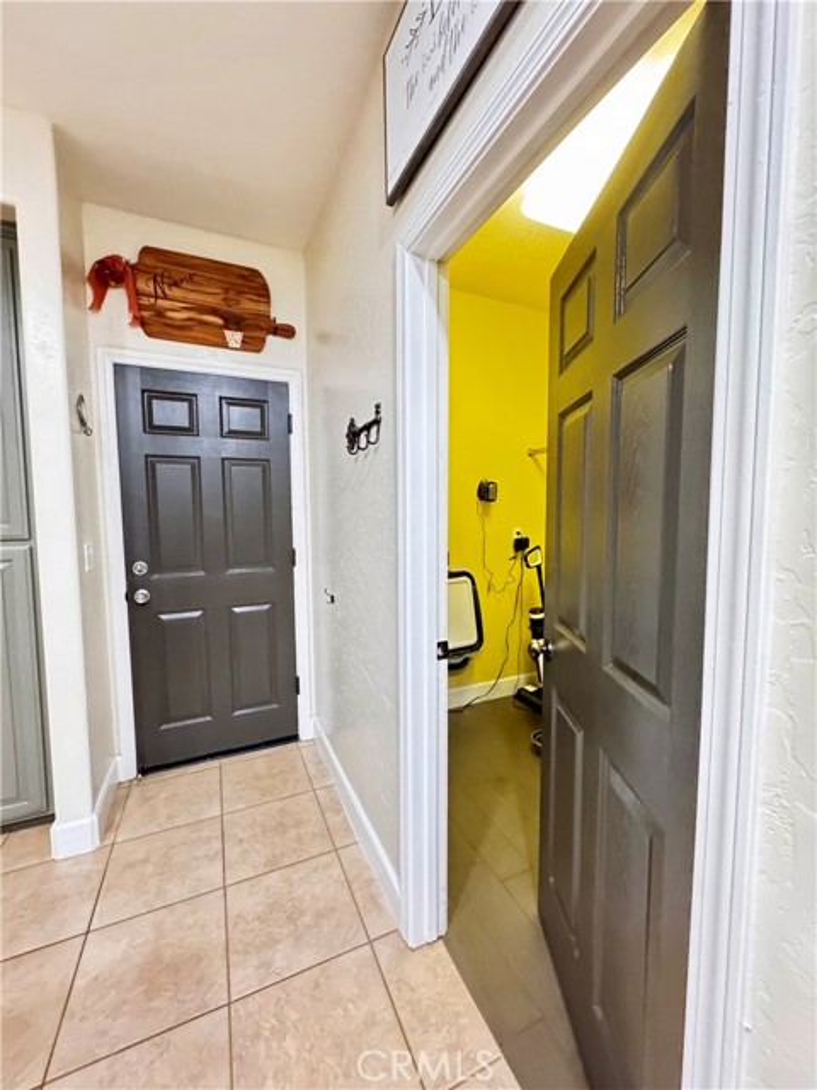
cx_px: 408
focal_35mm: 14
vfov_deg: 102.1
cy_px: 545
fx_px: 441
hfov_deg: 85.7
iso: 1250
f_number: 2.2
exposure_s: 1/40
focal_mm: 2.22
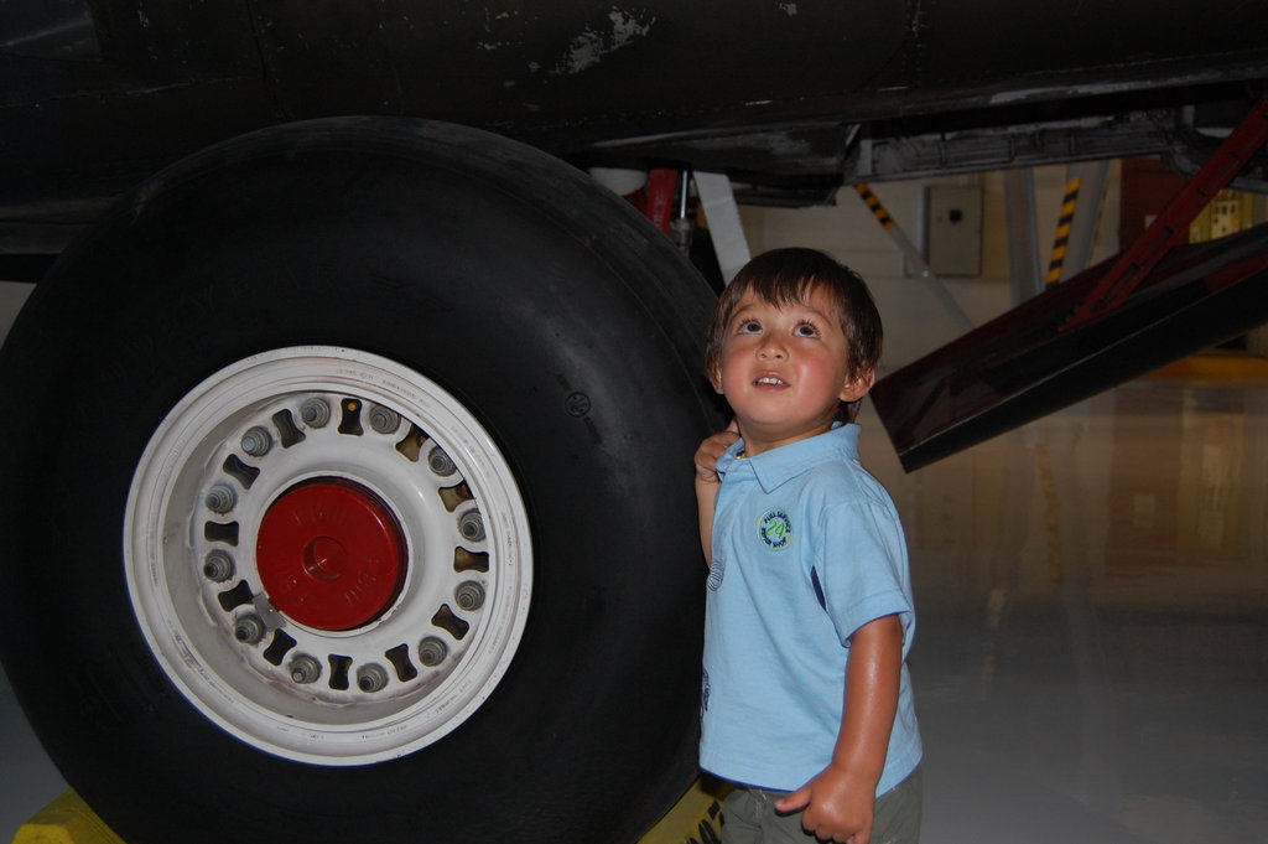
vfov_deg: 36.8
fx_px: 1267
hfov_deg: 53.2
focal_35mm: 36
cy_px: 422
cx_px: 634
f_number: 4
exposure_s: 1/60
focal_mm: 24
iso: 400
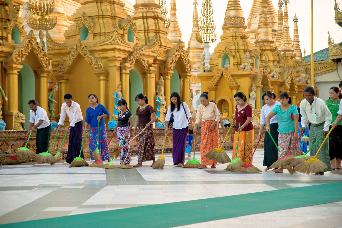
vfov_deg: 19.5
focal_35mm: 70
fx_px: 665
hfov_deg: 28.8
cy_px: 114
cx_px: 171
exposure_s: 1/160
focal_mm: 70
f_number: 4
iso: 200
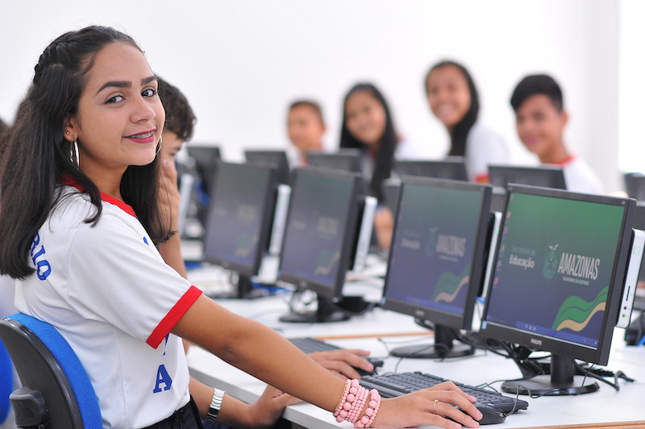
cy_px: 214
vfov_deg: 10.7
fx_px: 2282
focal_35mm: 128
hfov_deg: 16.1
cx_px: 322
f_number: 2.8
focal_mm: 85
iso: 320
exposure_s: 1/80
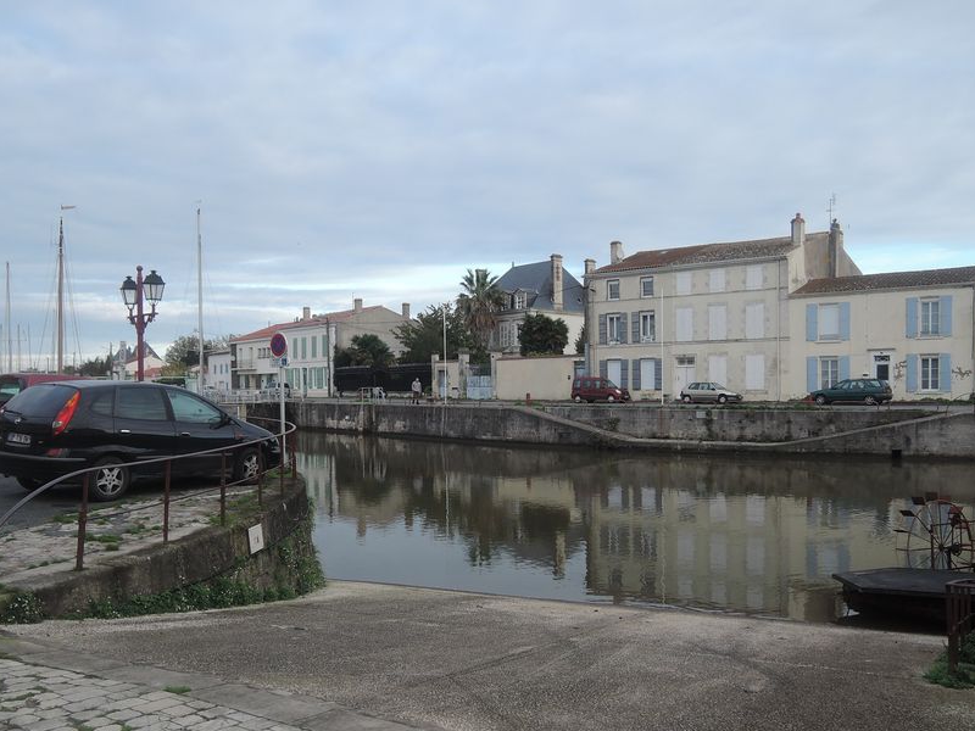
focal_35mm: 30
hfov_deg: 60.0
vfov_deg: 46.7
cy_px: 408
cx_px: 488
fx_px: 845
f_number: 2.8
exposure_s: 1/400
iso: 80
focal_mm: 5.1
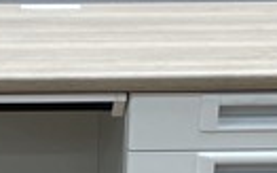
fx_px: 1020
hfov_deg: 15.3
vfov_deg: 9.5
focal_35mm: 135
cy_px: 257
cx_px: 36
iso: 100
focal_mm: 4.2
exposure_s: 1/100
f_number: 1.6
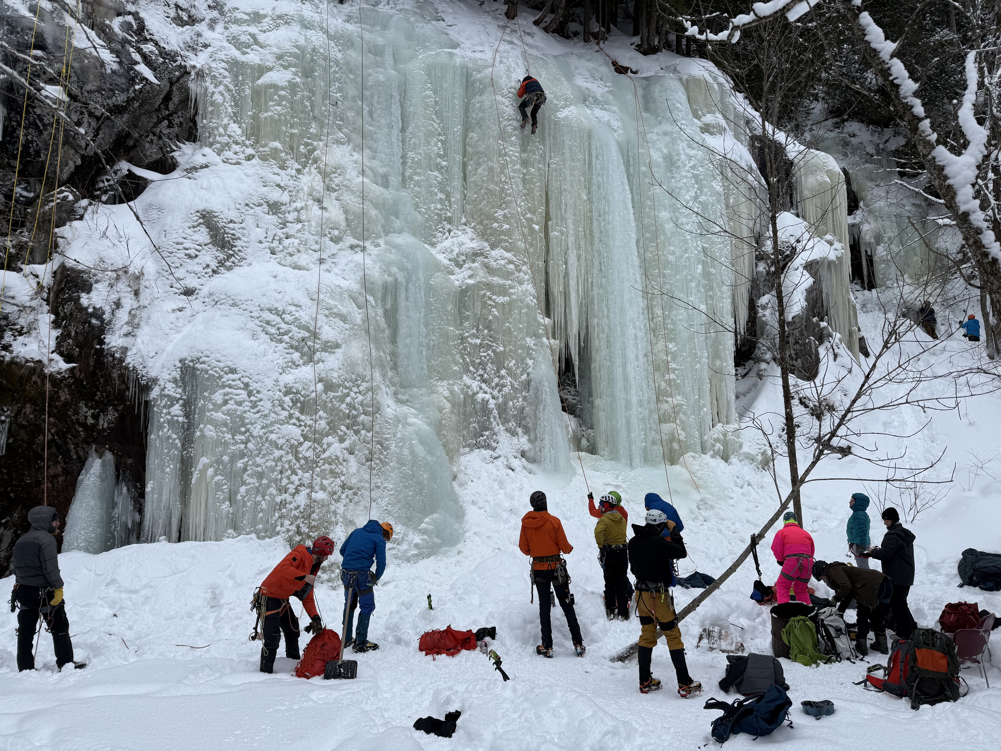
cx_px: 500
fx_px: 694
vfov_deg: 56.8
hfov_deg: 71.6
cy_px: 376
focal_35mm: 24
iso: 80
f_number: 1.78
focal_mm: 6.76
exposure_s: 1/1855
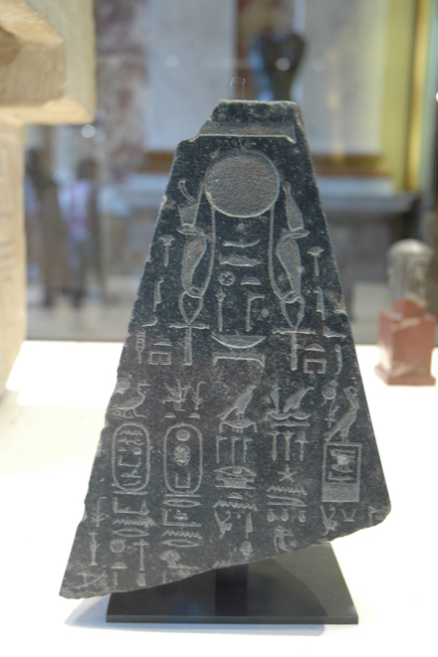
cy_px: 328
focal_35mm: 44
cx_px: 219
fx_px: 795
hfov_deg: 30.8
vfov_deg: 45.0
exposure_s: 1/20
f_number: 4
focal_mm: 29
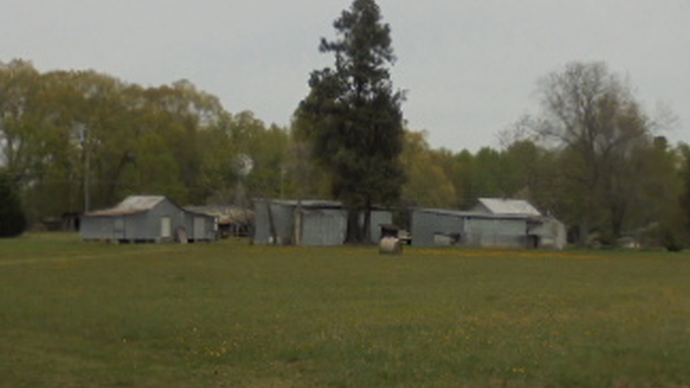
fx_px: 1024
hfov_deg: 37.2
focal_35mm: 56
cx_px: 373
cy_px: 271
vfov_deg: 21.3
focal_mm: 4.6
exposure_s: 1/200
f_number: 11.5
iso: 100
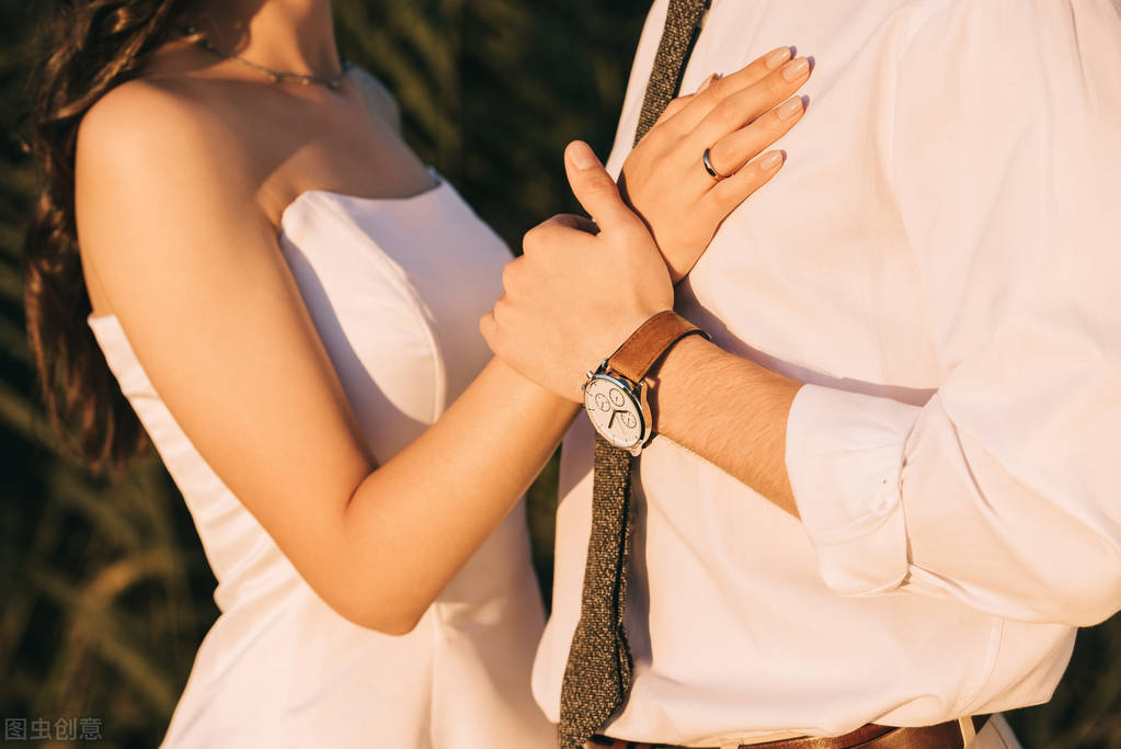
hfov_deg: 18.3
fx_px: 3489
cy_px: 374
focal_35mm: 112
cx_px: 560
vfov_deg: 12.2
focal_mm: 112
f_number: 4.5
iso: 125
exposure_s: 1/320
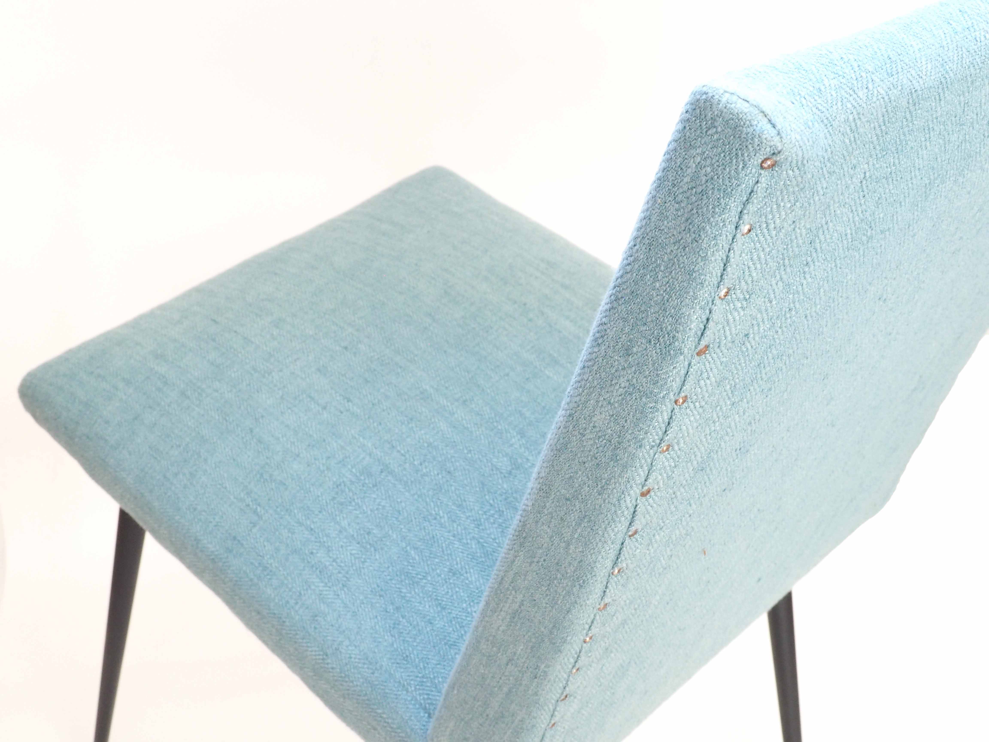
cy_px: 371
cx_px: 494
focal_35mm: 48
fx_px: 1371
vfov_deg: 30.3
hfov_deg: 39.7
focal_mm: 24
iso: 1600
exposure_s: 1/13
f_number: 11
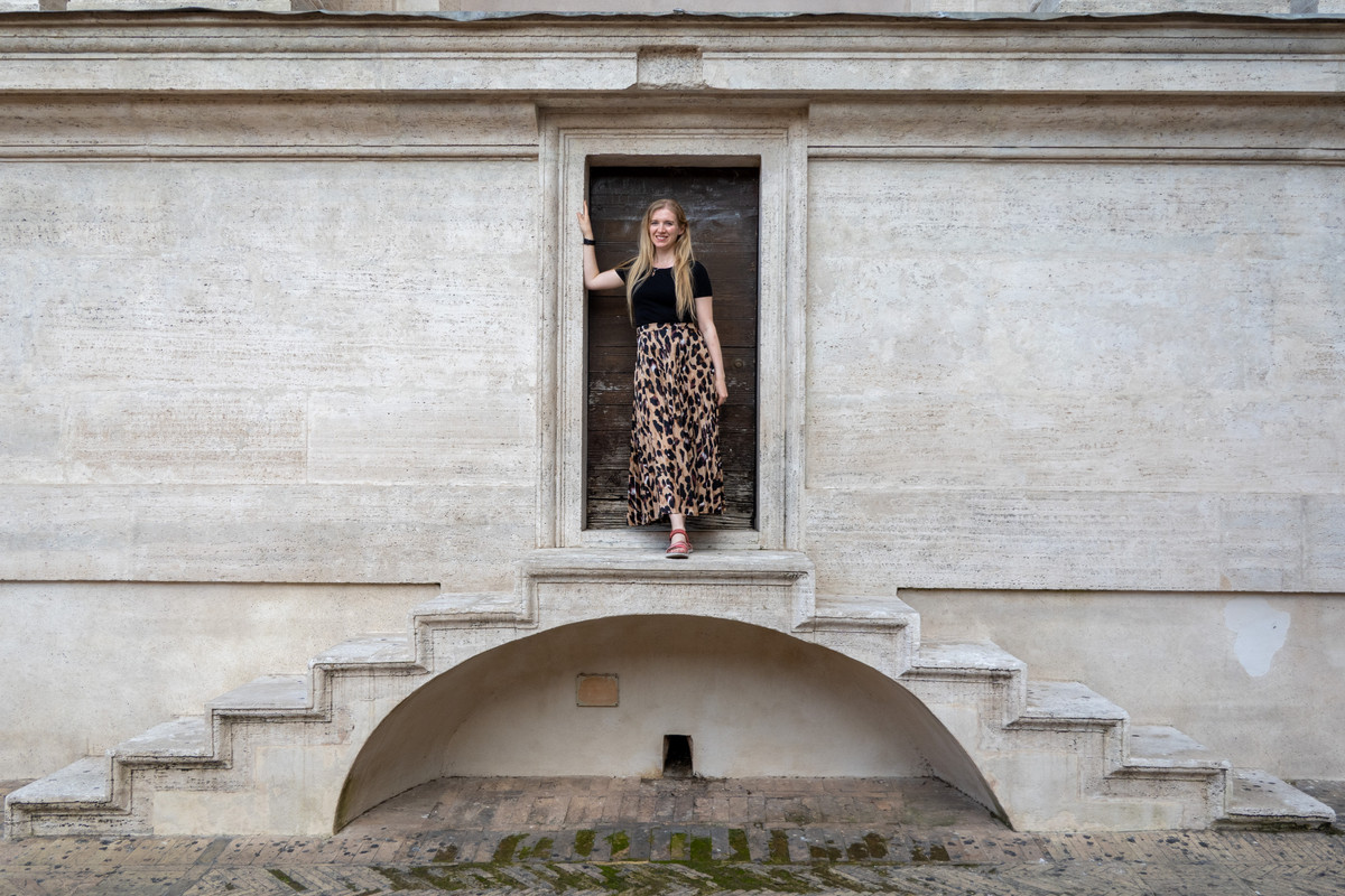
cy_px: 448
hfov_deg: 54.4
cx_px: 672
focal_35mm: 35
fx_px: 1308
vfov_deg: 37.9
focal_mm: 13.03
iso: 100
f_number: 3.5
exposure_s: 1/250
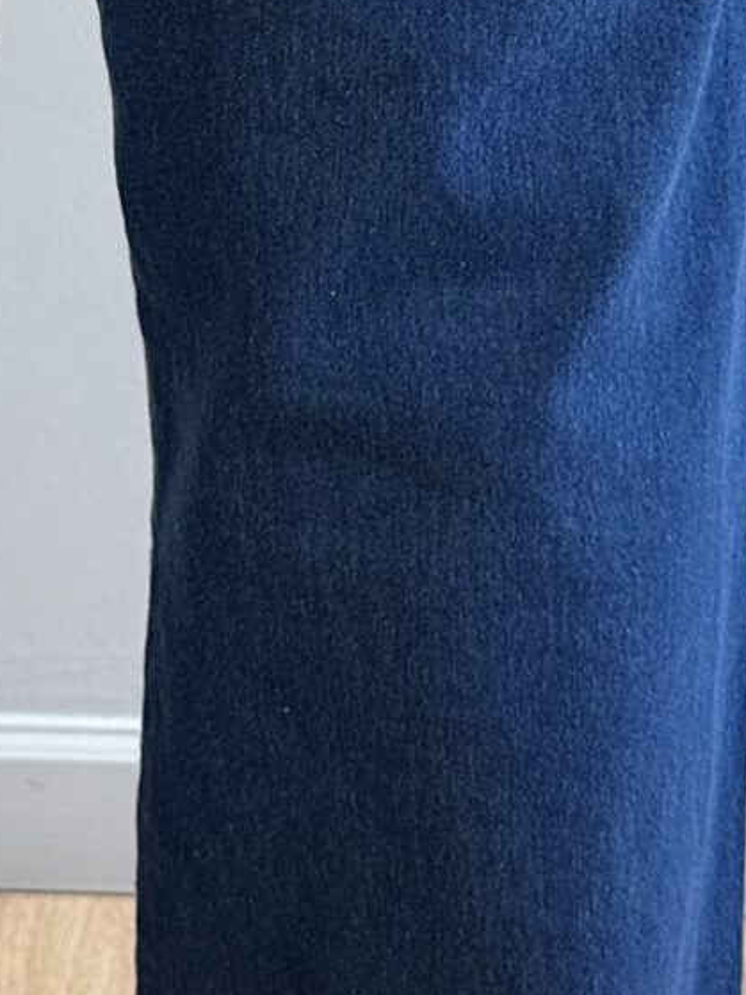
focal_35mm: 110
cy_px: -80
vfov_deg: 17.3
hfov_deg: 13.2
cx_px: -41
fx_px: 3162
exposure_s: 1/100
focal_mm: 6.86
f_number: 1.78
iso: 100
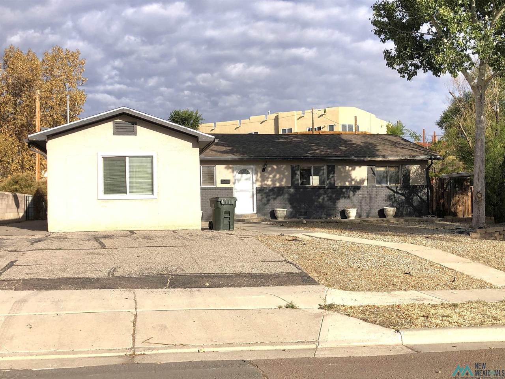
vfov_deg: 35.1
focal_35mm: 41
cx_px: 252
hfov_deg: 45.8
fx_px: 598
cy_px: 190
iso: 20
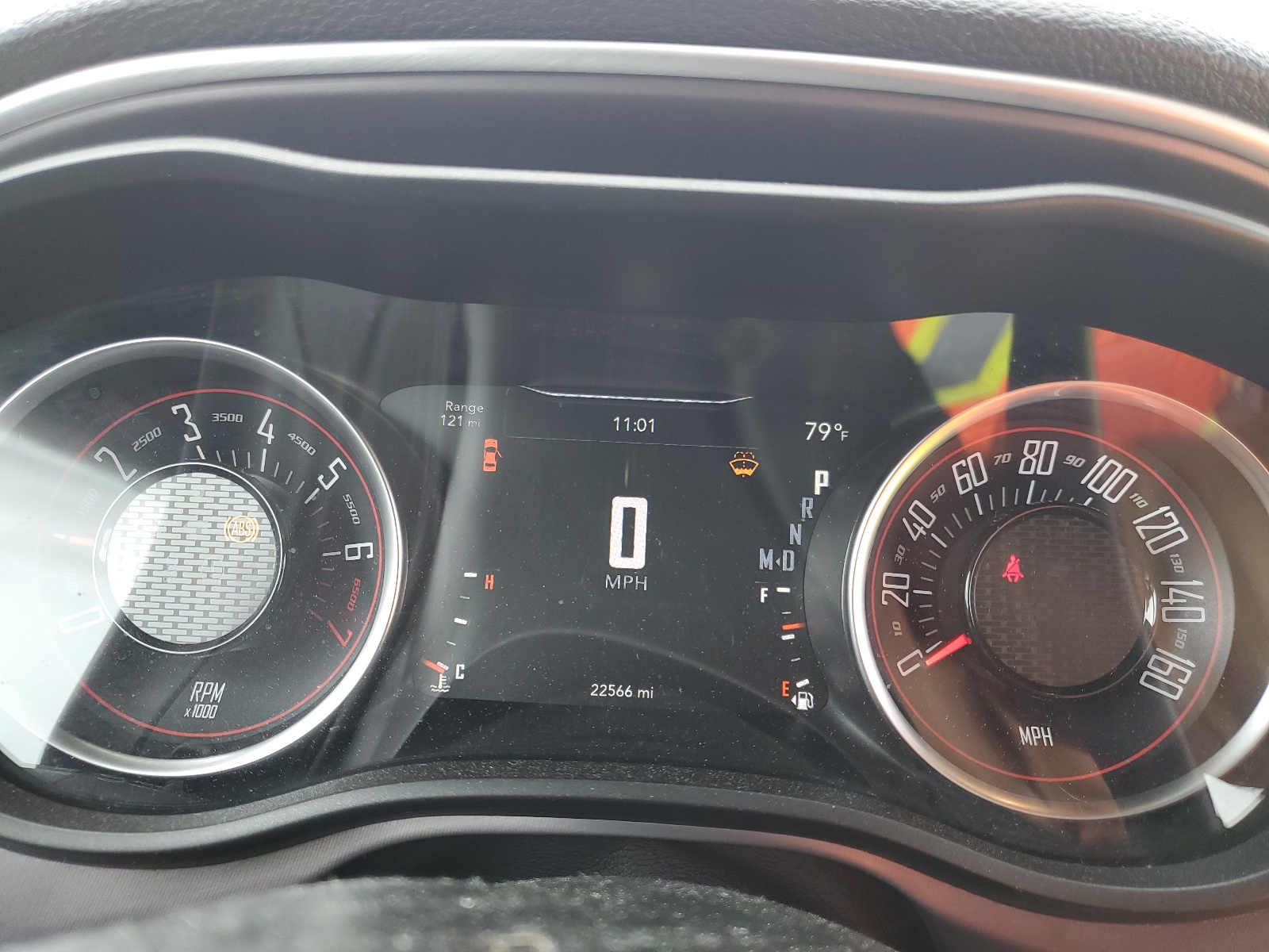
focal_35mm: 26
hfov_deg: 67.3
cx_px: 634
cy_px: 476
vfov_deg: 53.1
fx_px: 953
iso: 57
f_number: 1.5
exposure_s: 1/120
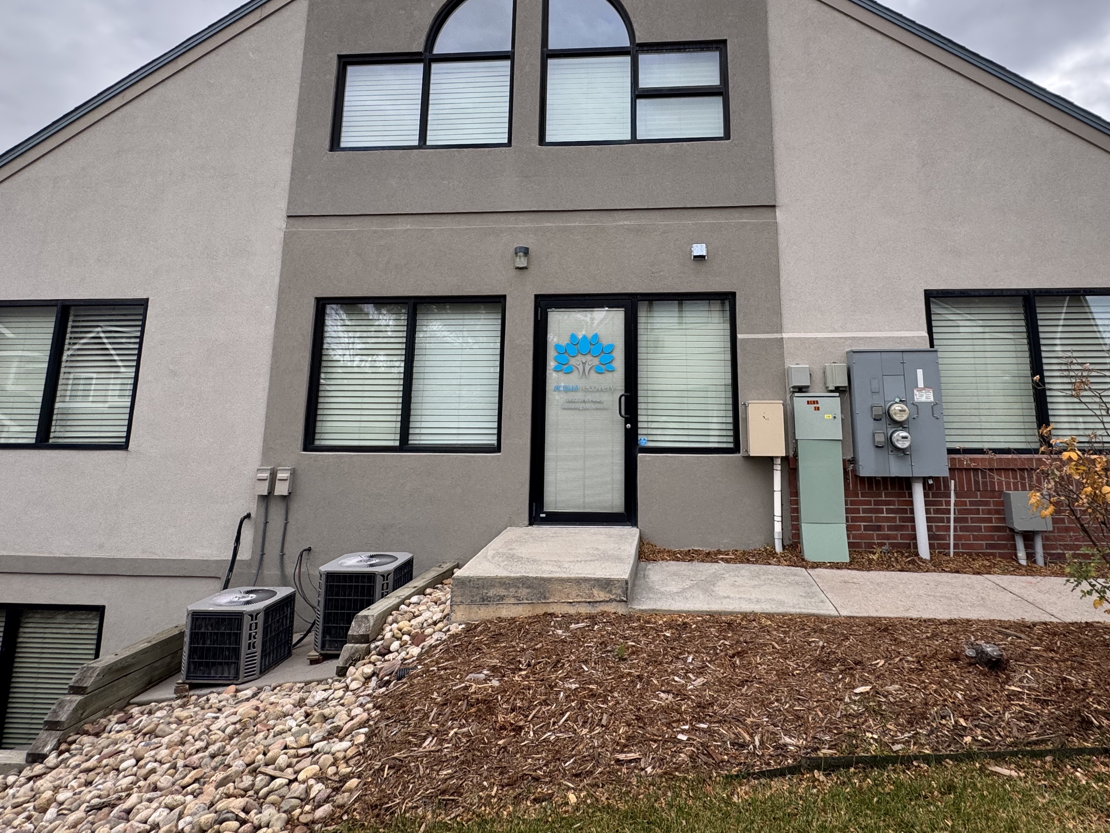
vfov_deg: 62.1
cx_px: 624
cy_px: 289
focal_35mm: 21
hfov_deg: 78.6
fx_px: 673
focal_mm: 2.22
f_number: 2.2
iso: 40
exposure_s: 1/308
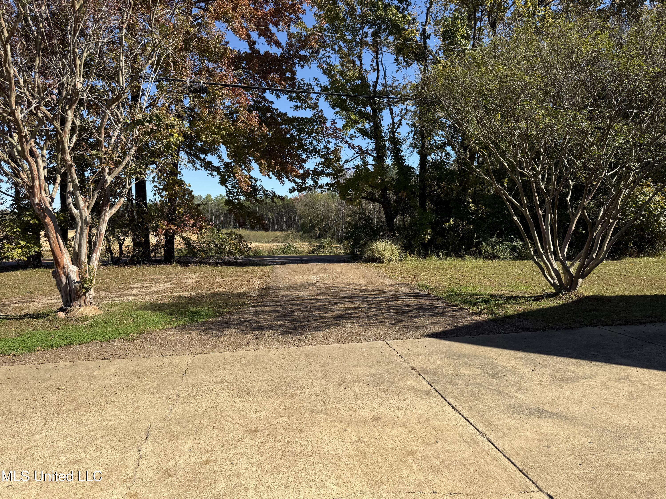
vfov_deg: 56.8
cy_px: 250
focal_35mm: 24
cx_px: 333
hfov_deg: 71.6
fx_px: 462
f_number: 1.78
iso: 80
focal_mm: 6.76
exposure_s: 1/2703
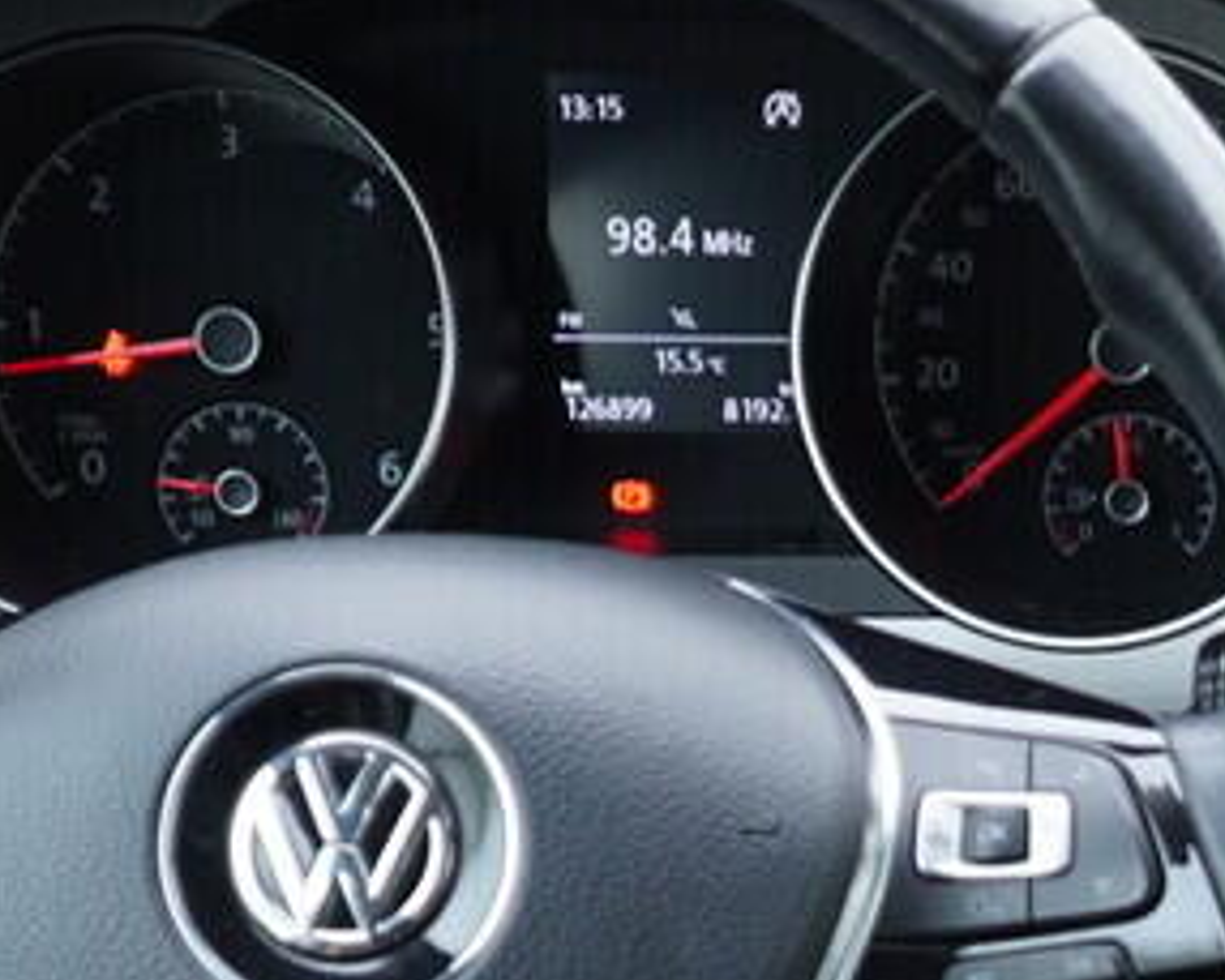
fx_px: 6165
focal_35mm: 170
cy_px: 1630
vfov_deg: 8.8
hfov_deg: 10.8
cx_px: 1970
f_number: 2.8
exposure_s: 1/40
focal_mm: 24
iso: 320
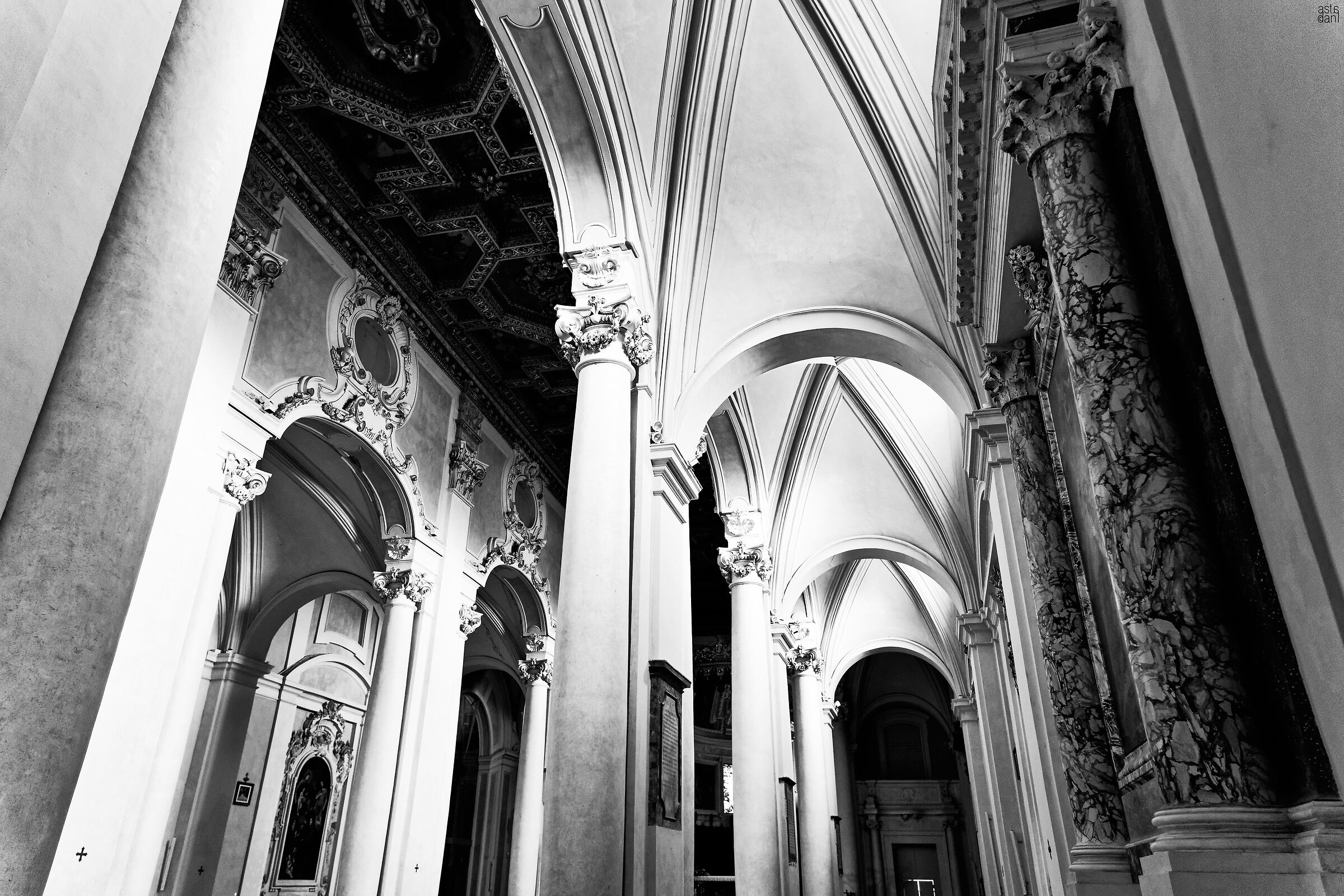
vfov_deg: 53.1
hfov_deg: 73.7
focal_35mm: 24
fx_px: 896
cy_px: 448
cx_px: 672
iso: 800
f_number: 4
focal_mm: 24
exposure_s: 1/25
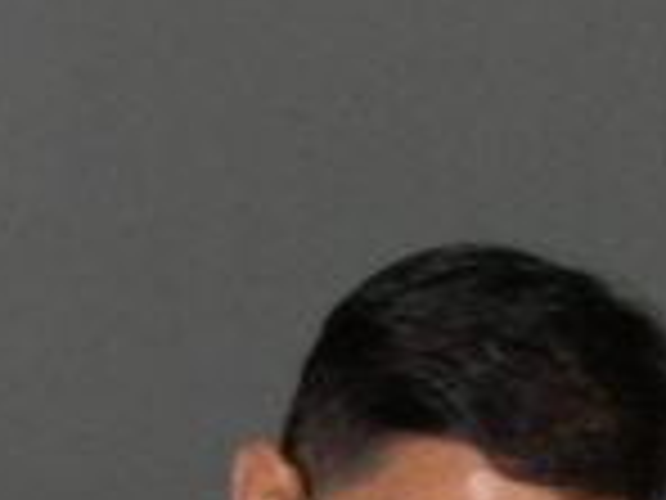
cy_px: 953
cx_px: 972
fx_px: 7273
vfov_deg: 3.9
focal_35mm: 378
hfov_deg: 5.2
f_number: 3.2
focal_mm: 20.7
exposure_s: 1/80
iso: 100
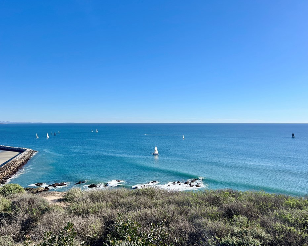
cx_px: 153
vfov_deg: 51.5
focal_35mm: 28
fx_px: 255
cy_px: 121
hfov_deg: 62.2
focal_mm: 5.7
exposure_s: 1/5587
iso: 50
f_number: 1.5
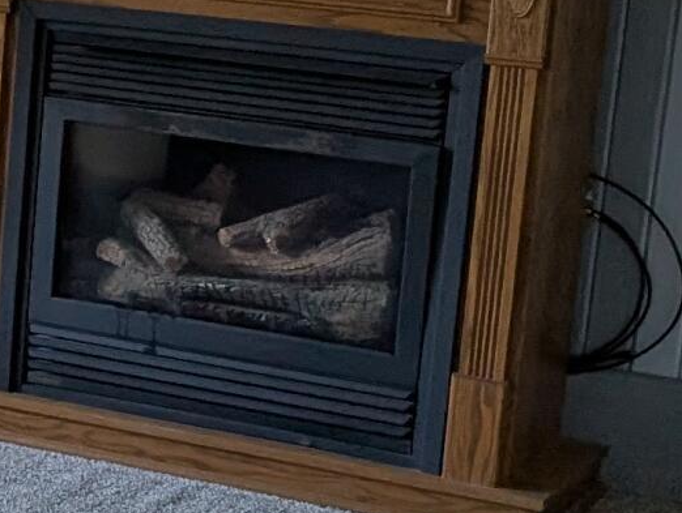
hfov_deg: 12.6
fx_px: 2723
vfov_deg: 10.8
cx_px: -658
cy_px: 249
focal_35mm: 138
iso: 131
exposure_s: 1/120
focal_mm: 6.9
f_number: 1.68
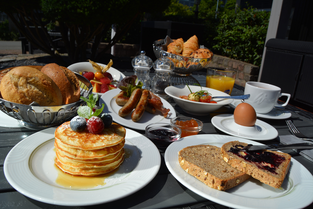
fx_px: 235
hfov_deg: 67.4
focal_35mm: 27
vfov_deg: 47.9
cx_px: 156
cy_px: 104
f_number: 10
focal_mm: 18
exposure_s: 1/400
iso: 100
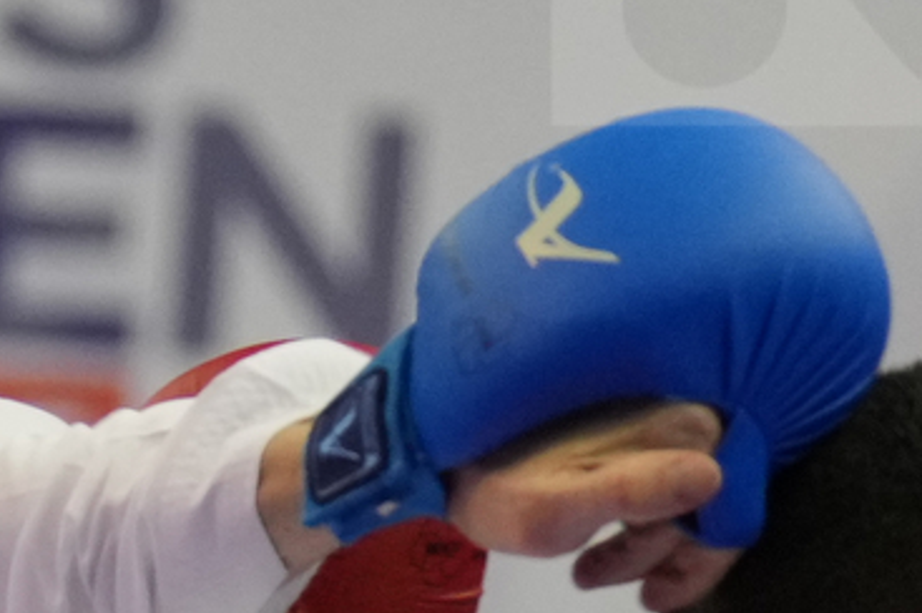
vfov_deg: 2.9
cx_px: -1241
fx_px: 12205
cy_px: 935
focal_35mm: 477
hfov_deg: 4.2
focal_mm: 70
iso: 2500
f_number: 2.8
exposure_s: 1/1000
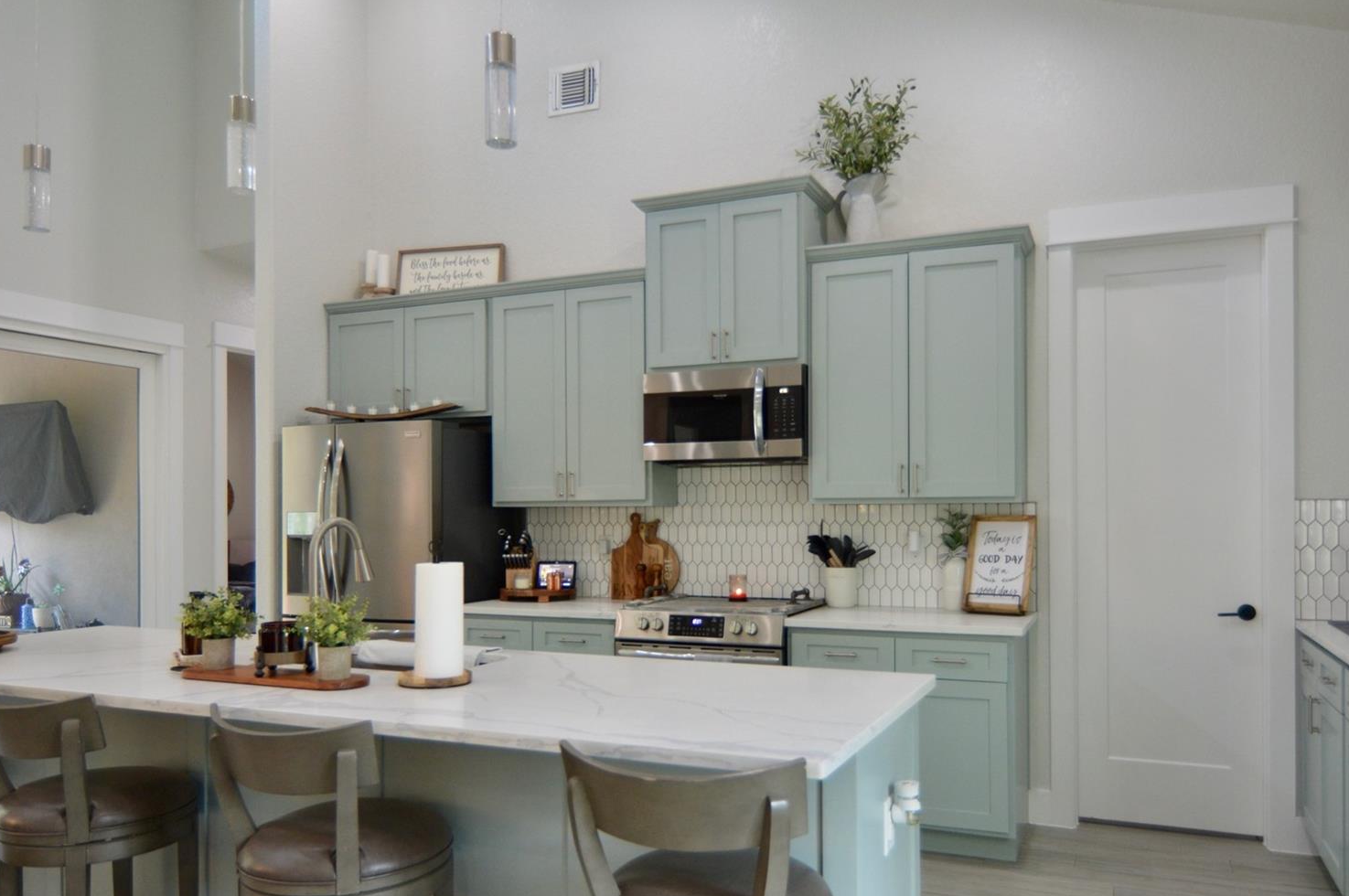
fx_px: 936
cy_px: 517
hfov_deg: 71.5
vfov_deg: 51.0
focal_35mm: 25
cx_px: 722
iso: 450
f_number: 4
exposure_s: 1/60
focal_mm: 12
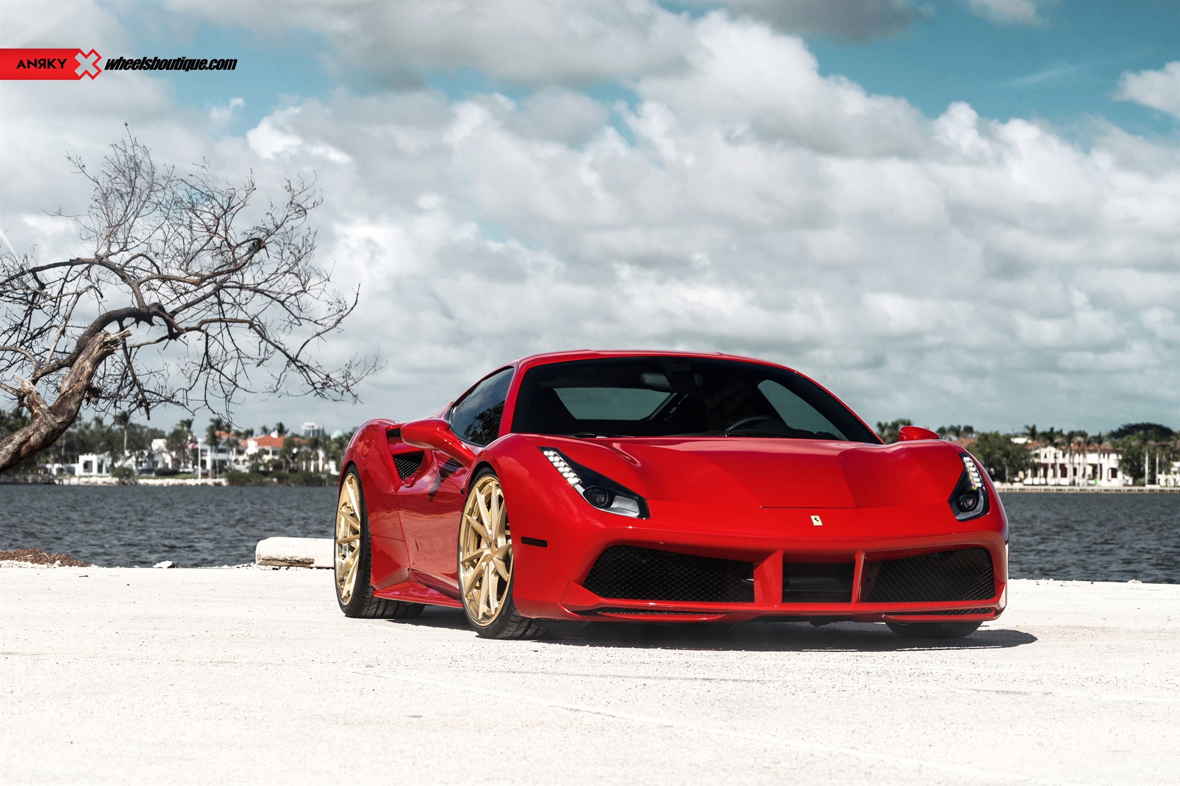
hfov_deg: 19.3
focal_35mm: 106
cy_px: 393
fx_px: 3474
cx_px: 590
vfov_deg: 12.9
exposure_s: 1/200
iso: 100
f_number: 8
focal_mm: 106
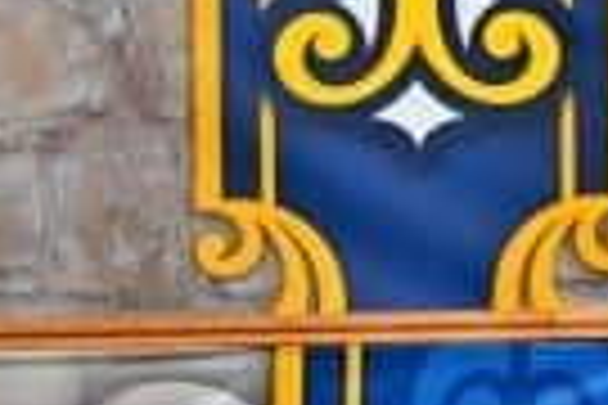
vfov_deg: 2.6
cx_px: 2193
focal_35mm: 531
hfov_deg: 3.7
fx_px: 8967
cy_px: -74
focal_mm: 70
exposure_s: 1/160
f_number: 2.8
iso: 500
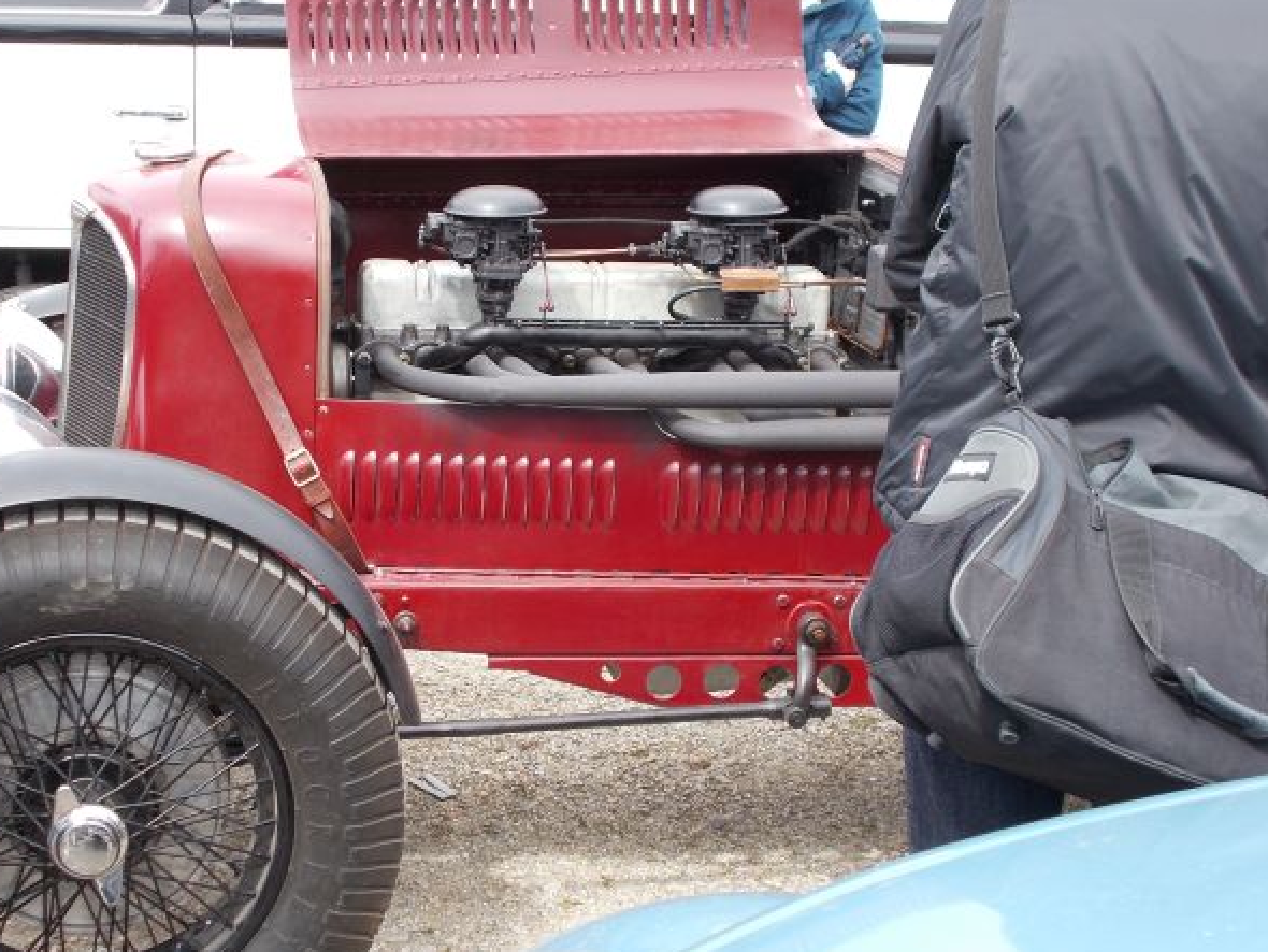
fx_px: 2235
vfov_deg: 24.0
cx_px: 535
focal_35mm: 61
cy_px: 496
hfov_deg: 31.6
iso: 80
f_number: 4.5
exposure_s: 1/125
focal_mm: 9
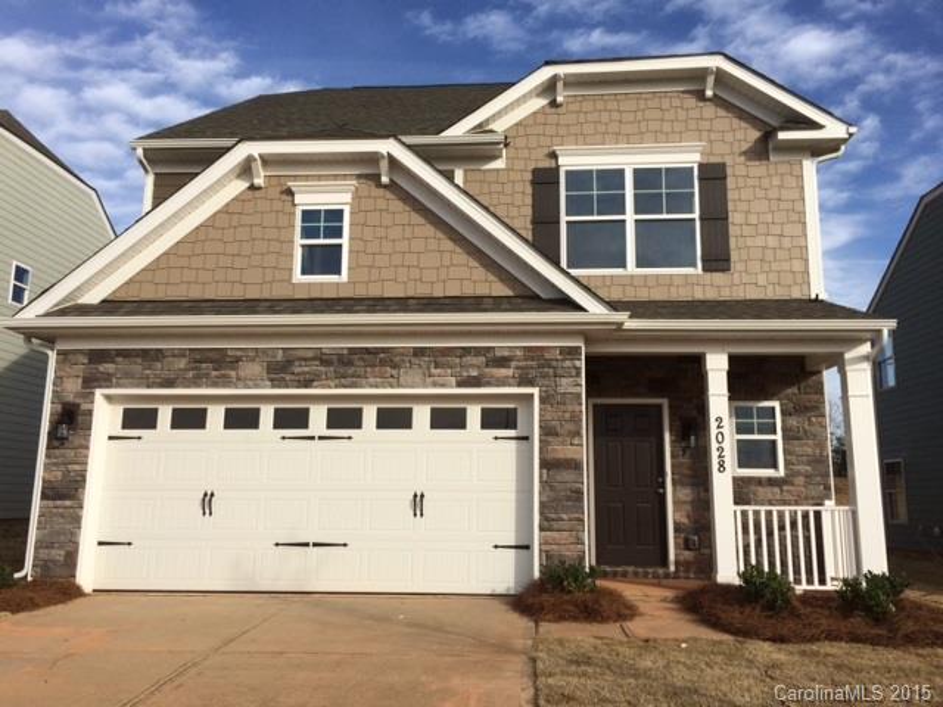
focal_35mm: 29
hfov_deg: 61.7
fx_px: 790
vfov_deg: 48.2
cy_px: 354
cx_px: 472
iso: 32
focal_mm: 4.15
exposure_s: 1/2415
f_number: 2.2
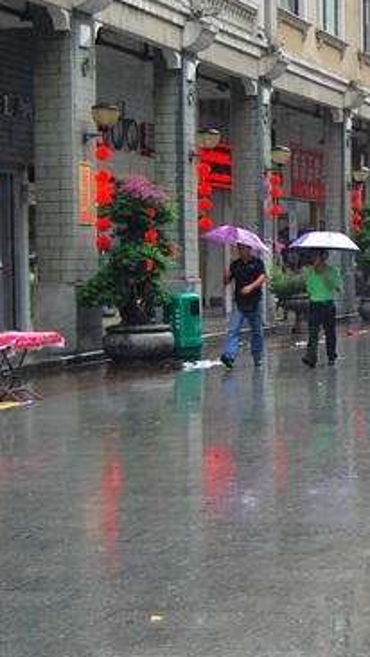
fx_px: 1534
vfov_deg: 24.2
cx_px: 589
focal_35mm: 88
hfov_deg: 12.9
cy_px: 308
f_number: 4
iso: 100
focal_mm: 20
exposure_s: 1/200
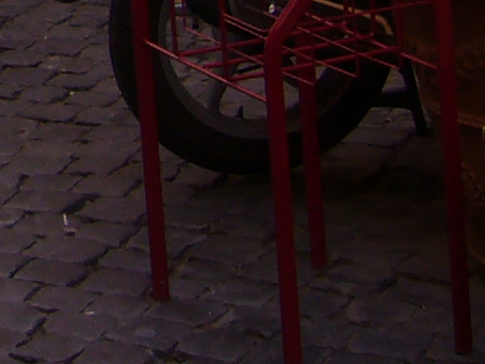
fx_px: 2759
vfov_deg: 7.1
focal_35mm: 197
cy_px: -498
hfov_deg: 9.3
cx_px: -548
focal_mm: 5.8
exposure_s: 1/200
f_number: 2.8
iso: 80
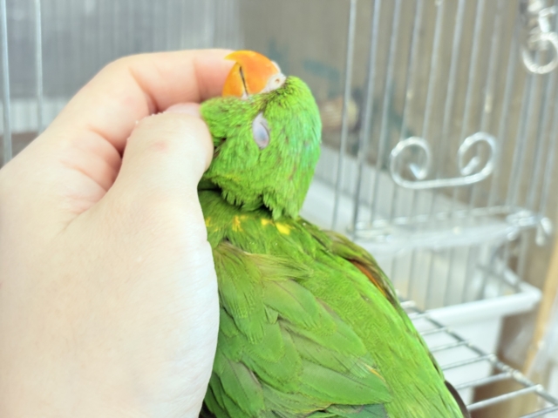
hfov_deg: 36.8
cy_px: 209
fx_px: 838
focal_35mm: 52
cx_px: 279
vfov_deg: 28.0
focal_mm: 5.96
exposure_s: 1/50
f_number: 1.6
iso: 100
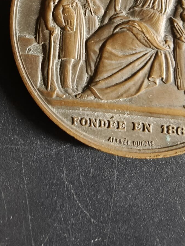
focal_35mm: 46
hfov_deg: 31.1
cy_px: 76
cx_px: 135
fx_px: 328
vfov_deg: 40.6
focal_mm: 2.32
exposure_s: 1/19.3
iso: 5000
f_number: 2
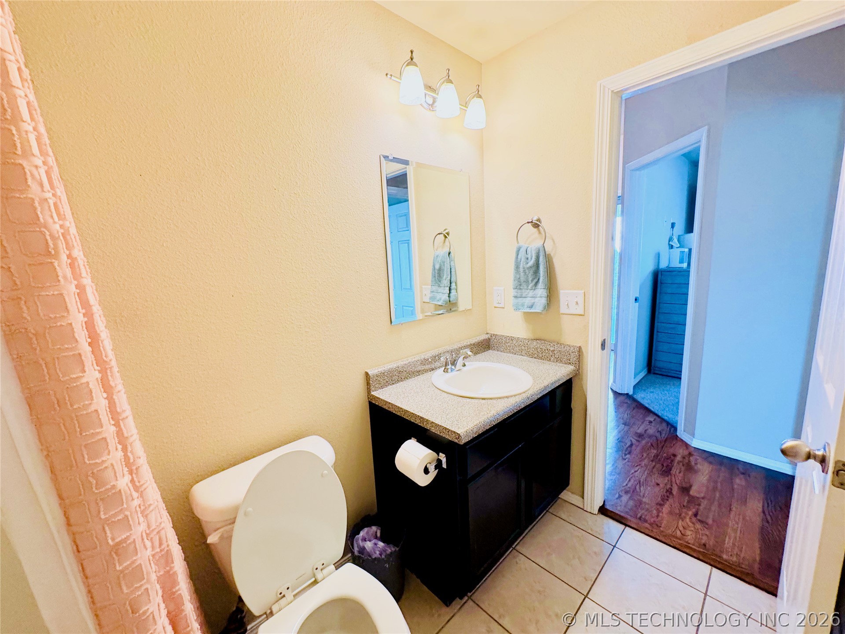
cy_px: 317
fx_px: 342
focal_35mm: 14
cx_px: 422
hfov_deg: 102.1
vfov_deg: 85.7
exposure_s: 1/120
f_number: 2.2
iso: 320
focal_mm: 2.22
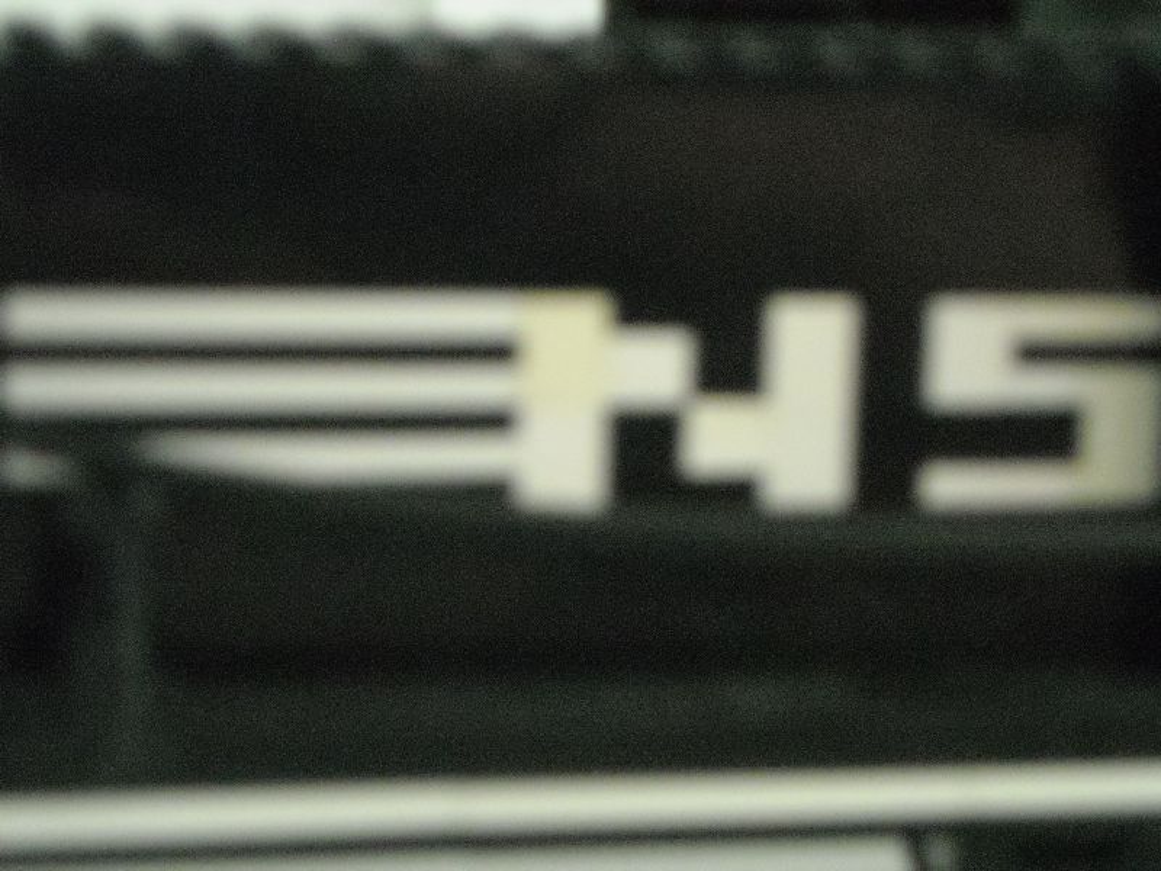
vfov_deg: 14.1
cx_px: 580
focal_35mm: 105
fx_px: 3522
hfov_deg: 18.7
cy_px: 436
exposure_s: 1/3
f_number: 4.7
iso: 800
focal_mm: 17.1
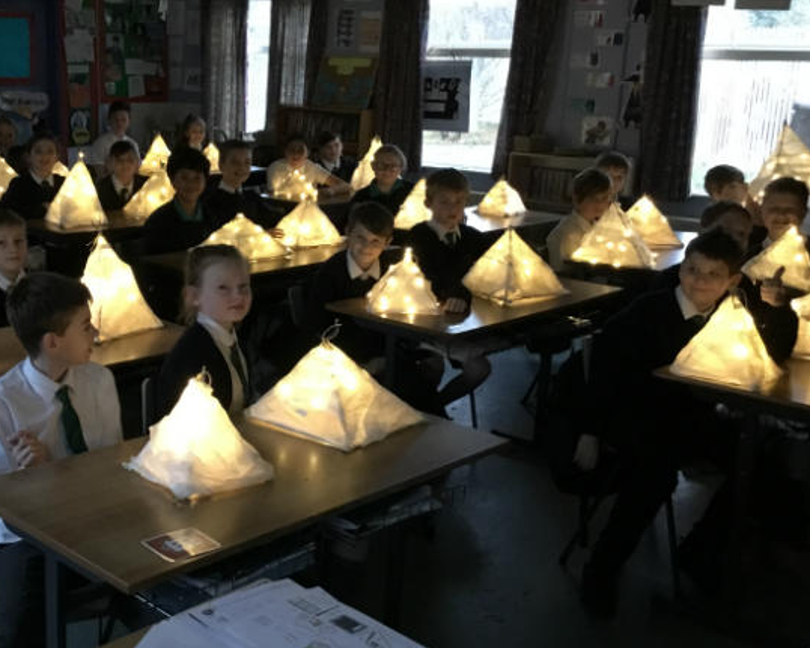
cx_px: 235
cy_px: 318
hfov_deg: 40.4
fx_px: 1078
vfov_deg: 33.4
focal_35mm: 45
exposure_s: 1/17
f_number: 2.4
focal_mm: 3.3
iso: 500
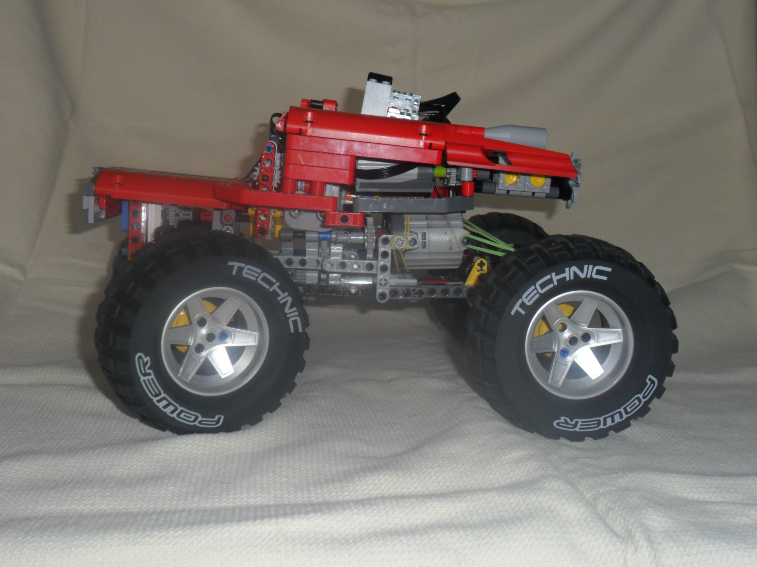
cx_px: 378
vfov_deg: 38.7
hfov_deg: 50.1
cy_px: 284
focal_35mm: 37
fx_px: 809
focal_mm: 6.6
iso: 80
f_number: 10.1
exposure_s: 1/45
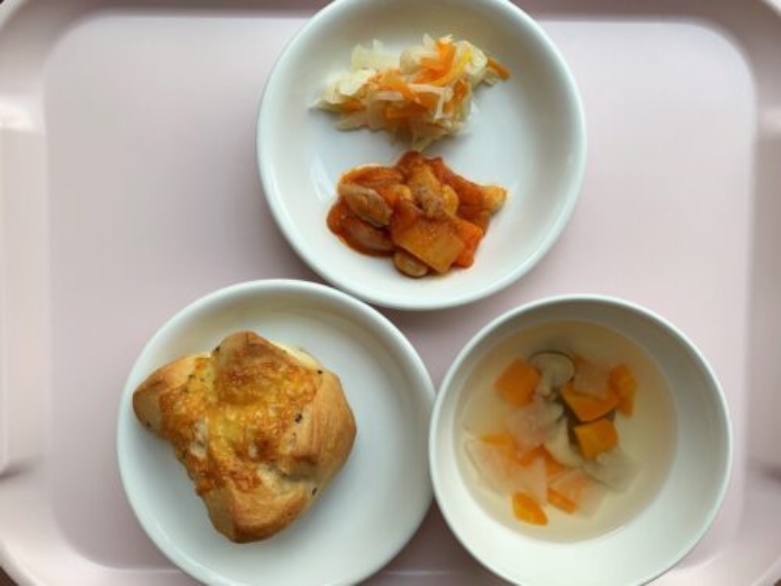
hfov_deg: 67.3
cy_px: 293
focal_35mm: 26
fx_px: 587
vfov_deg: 53.1
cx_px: 390
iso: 25
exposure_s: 1/186
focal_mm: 4.25
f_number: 1.8
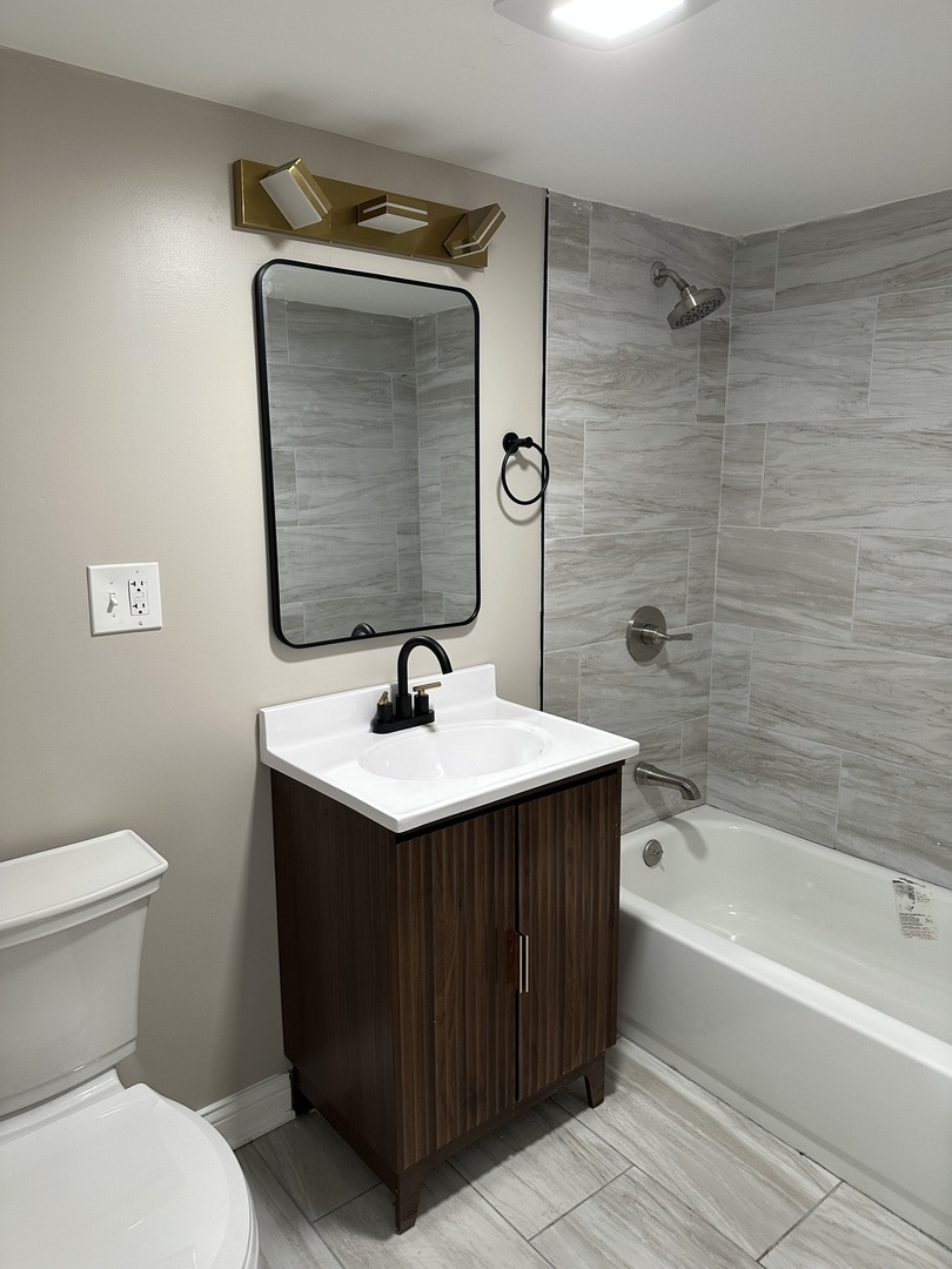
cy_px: 634
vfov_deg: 71.6
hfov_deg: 56.8
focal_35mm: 24
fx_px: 880
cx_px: 476
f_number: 1.78
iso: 125
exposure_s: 1/60
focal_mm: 6.86
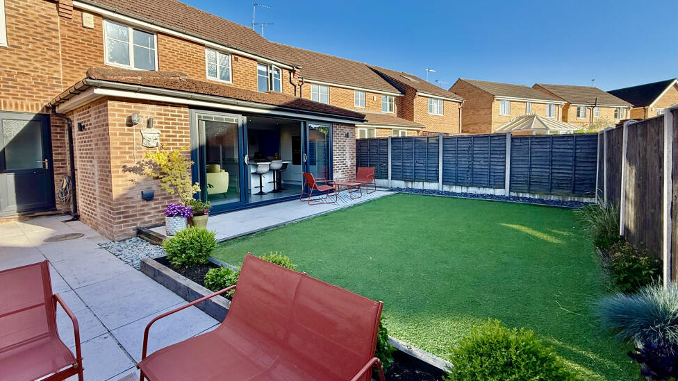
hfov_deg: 99.4
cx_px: 345
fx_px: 288
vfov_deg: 66.8
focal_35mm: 16
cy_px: 165
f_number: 2.2
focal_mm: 2.22
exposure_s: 1/596
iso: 50
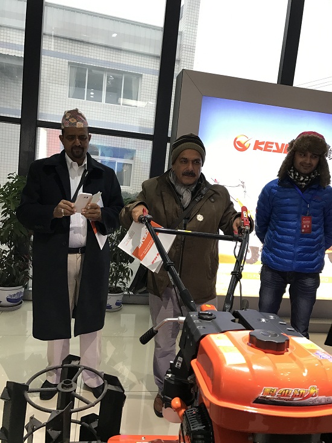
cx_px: 166
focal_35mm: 28
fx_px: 358
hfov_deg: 49.8
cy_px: 222
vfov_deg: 63.4
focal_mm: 3.99
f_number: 1.8
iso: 40
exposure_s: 1/33
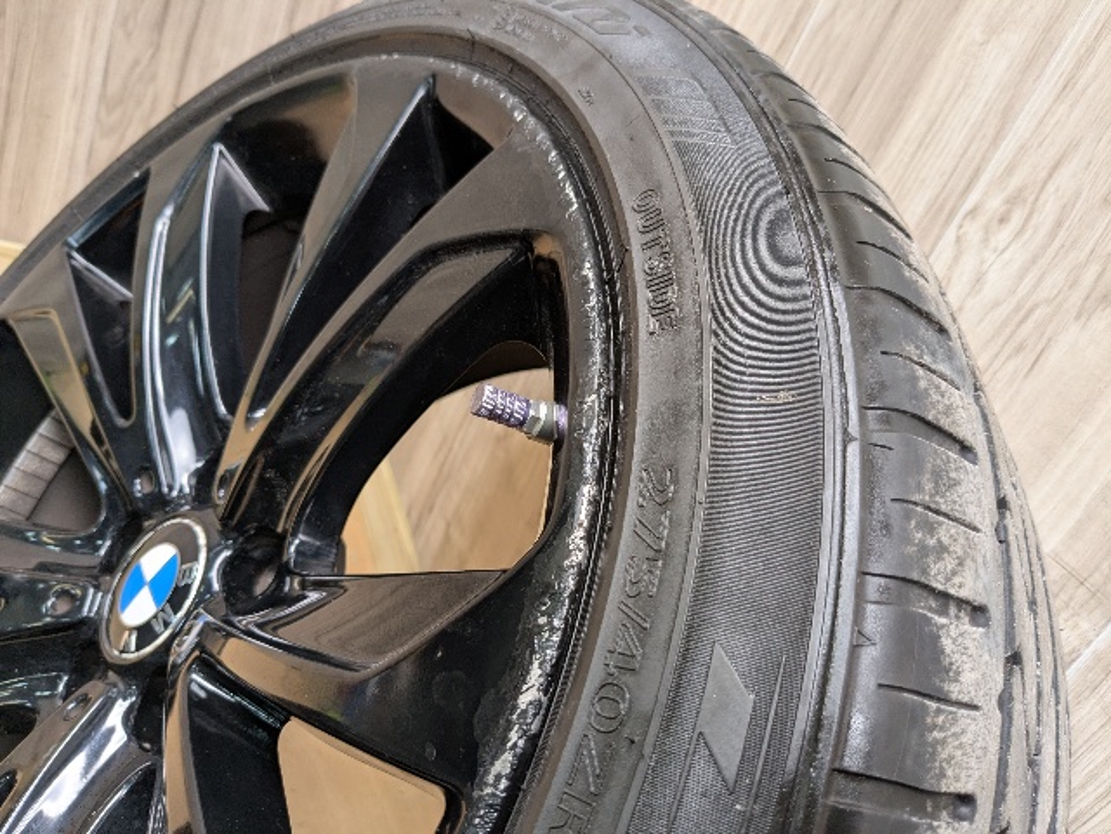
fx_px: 867
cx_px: 556
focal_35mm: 27
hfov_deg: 65.3
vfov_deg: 51.4
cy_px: 417
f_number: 1.73
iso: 61
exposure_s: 1/120
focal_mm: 4.38
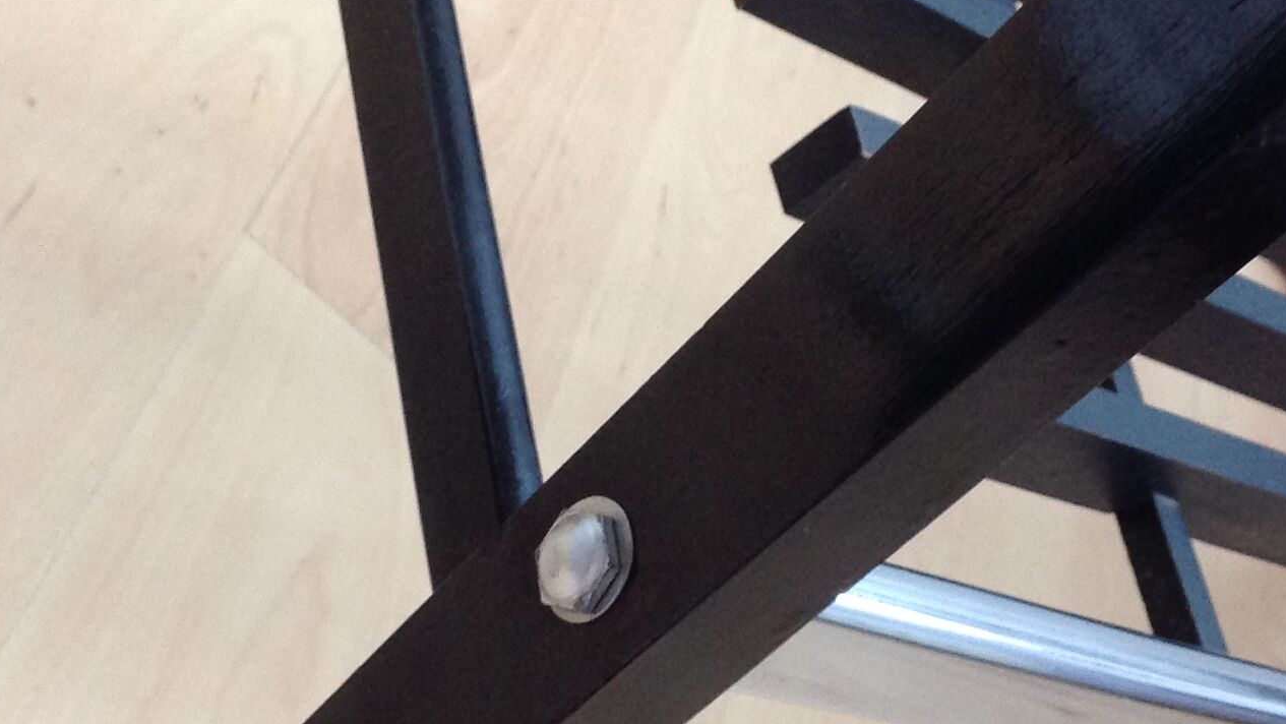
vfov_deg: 15.5
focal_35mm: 78
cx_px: 673
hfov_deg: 27.2
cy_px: 457
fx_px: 2660
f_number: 2.4
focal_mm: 4.28
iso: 160
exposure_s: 1/15
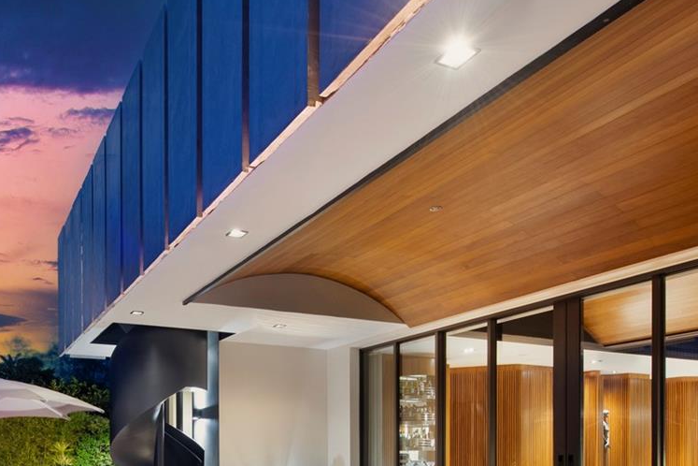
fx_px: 582
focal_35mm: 30
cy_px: 458
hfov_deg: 59.7
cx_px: 205
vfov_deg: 39.0
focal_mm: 14
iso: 1250
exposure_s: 1/2.5
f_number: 9
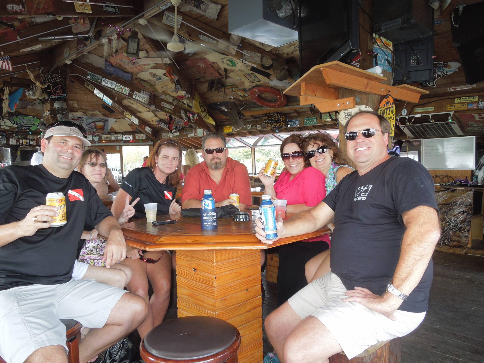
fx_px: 364
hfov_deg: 67.3
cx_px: 238
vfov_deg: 53.1
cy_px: 186
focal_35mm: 26
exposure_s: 1/40
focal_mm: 4.5
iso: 125
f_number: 3.3
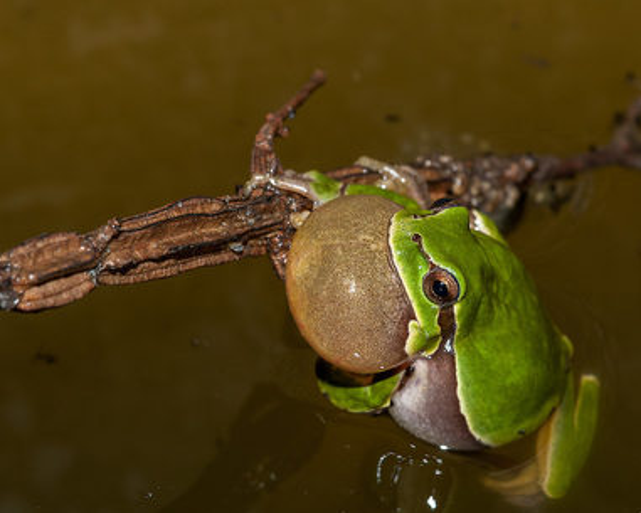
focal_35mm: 155
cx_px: 411
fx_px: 2941
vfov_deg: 10.0
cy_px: 278
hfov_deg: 12.4
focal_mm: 105
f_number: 20
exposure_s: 1/250
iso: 500
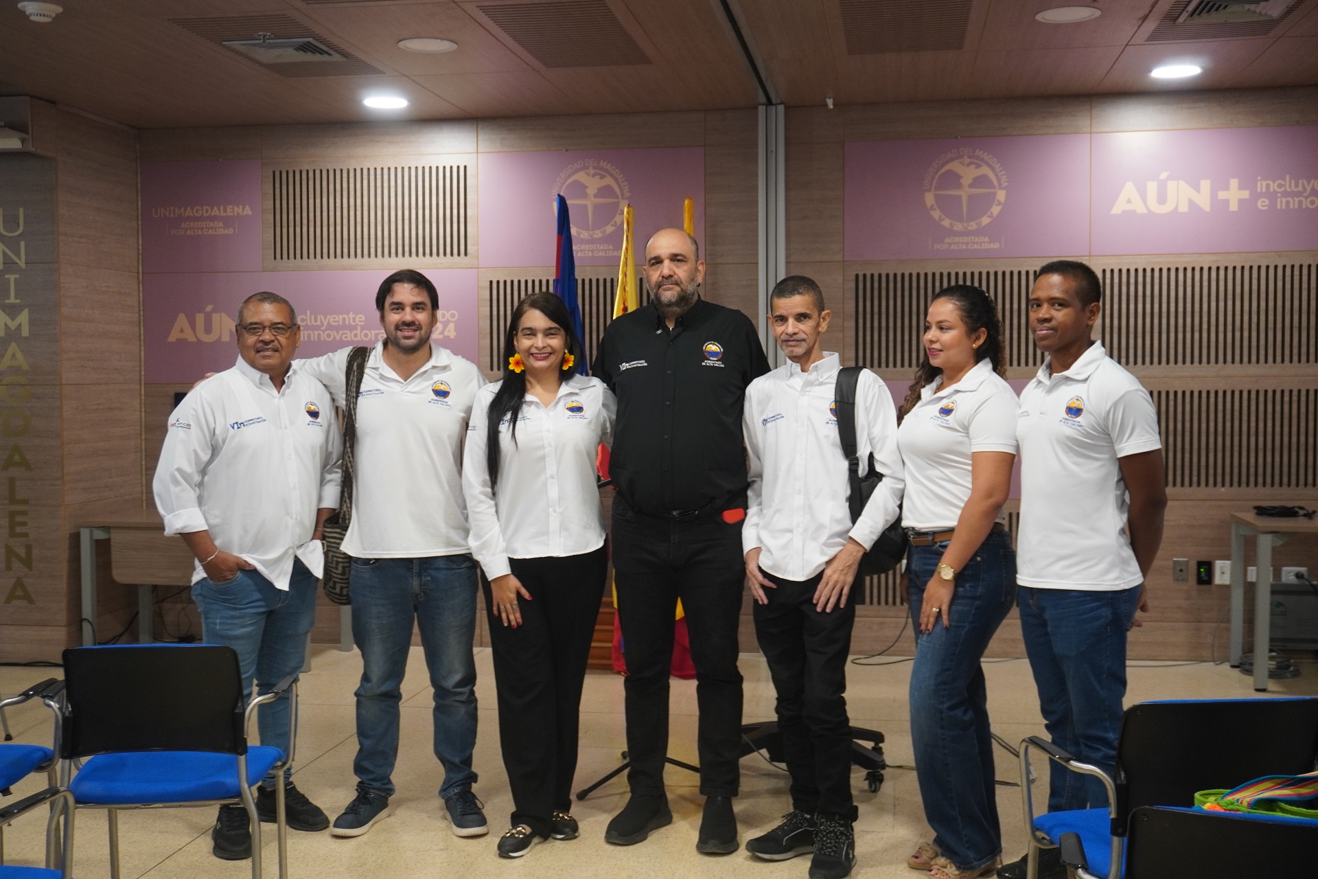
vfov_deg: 34.2
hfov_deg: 49.6
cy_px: 440
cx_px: 659
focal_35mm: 39
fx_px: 1428
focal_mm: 26
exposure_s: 1/50
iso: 800
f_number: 4.5
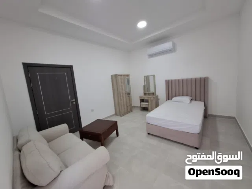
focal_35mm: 13
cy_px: 94
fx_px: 95
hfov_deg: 106.2
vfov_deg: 89.9
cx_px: 126
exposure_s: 1/50
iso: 100
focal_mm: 1.74
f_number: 2.2
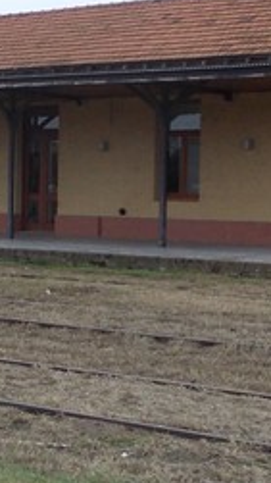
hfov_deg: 13.0
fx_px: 1189
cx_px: 77
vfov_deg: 22.9
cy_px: 237
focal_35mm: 93
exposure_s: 1/250
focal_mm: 4
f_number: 2.7
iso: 100
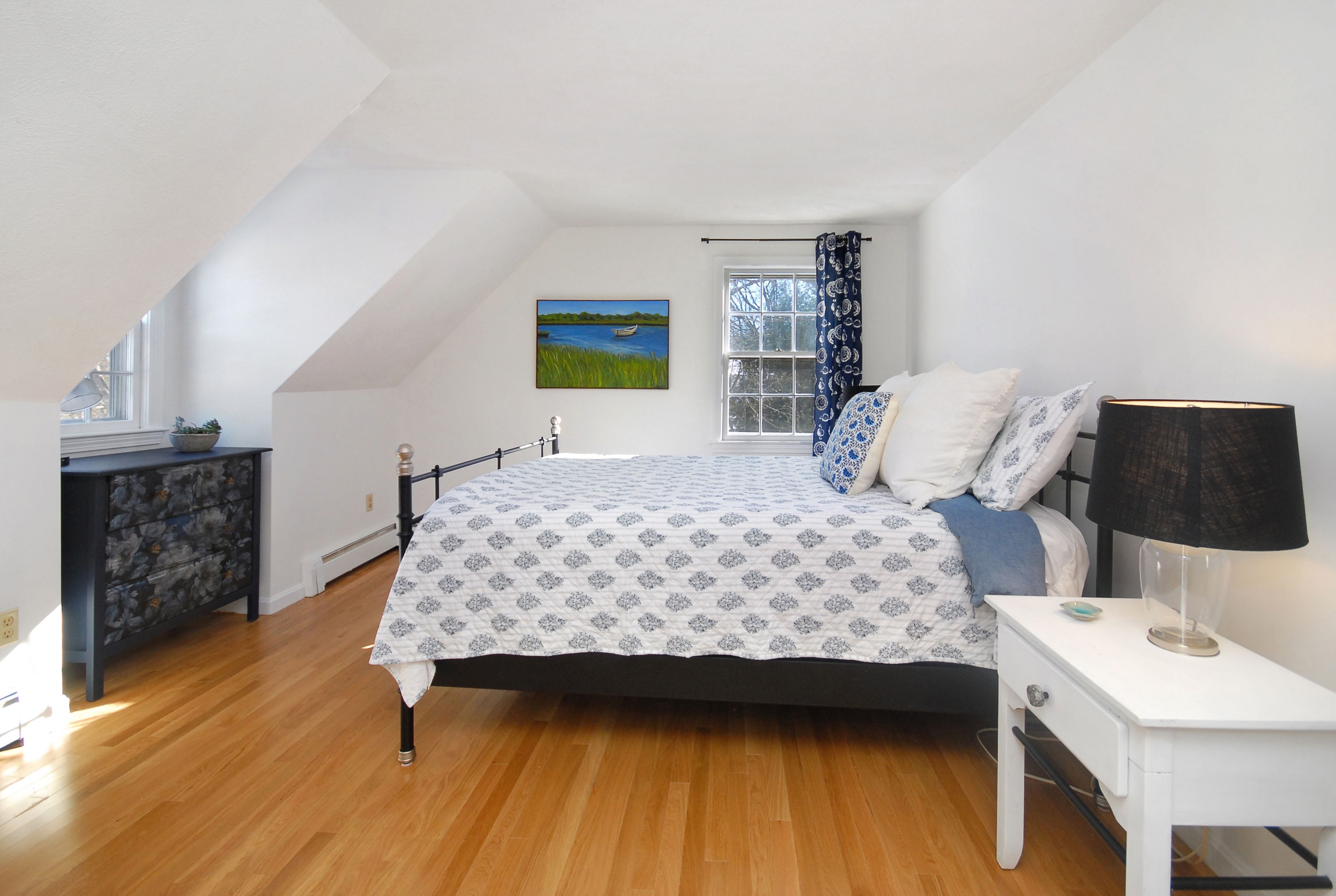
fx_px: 558
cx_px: 668
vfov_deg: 77.5
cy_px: 448
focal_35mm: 15
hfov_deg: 100.3
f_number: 6.3
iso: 400
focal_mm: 10
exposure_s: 1/60
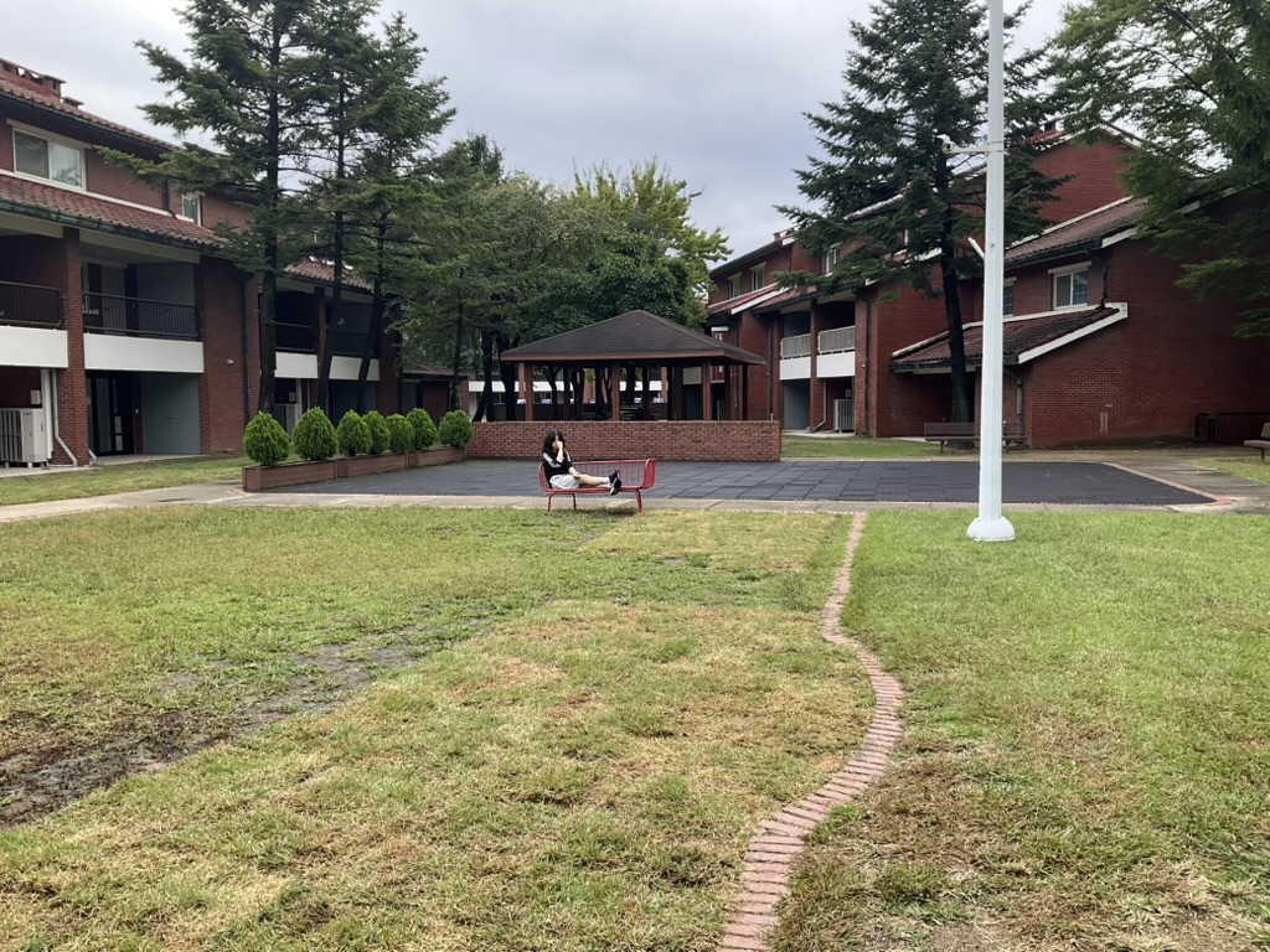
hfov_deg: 61.7
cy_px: 476
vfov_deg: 48.2
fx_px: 1064
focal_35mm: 29
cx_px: 635
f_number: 1.8
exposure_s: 1/348
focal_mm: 3
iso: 25
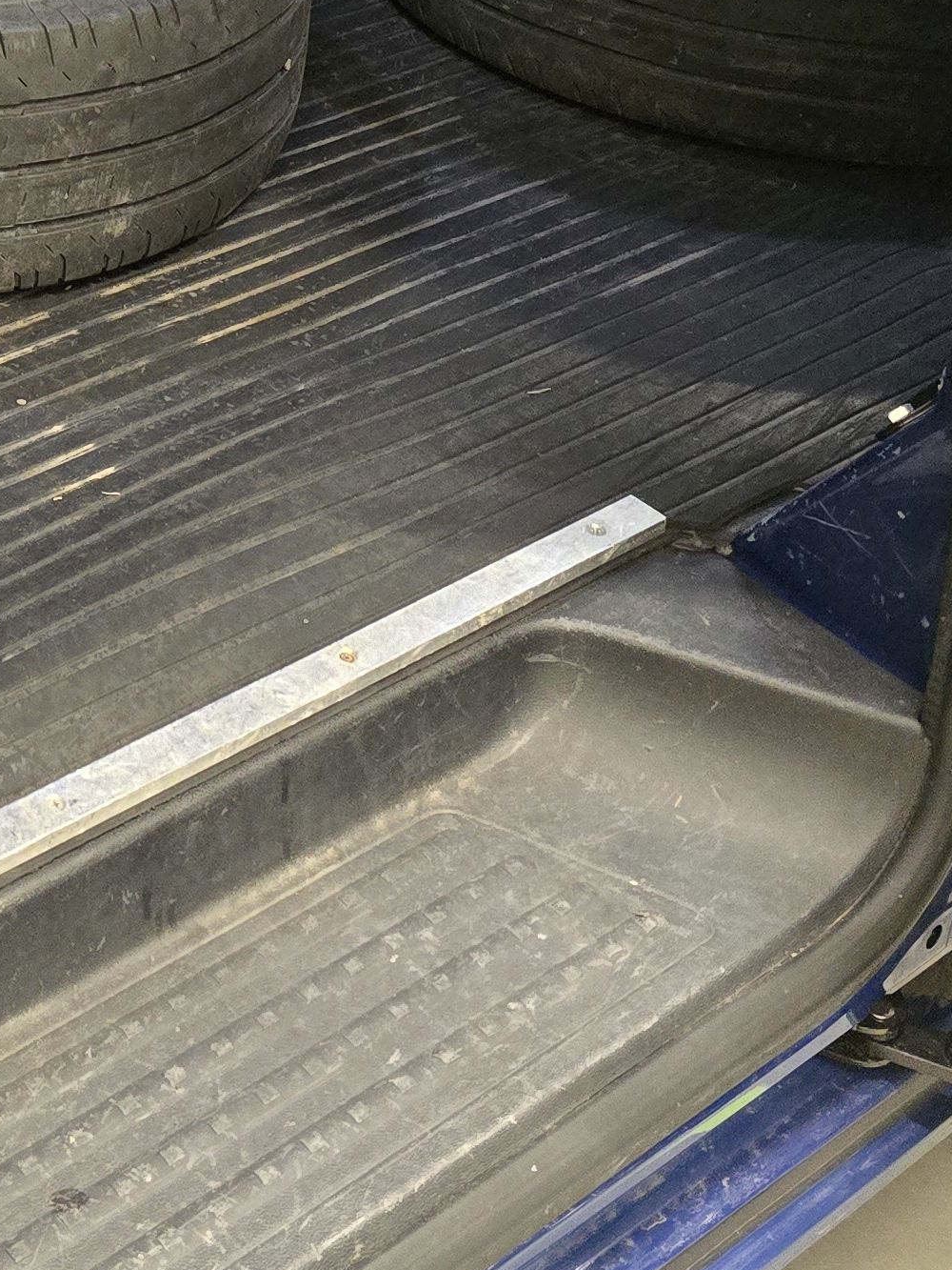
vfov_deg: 24.9
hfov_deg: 19.9
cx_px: -208
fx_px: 2530
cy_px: -332
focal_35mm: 69
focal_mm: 6.3
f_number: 1.7
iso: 2000
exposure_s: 1/100
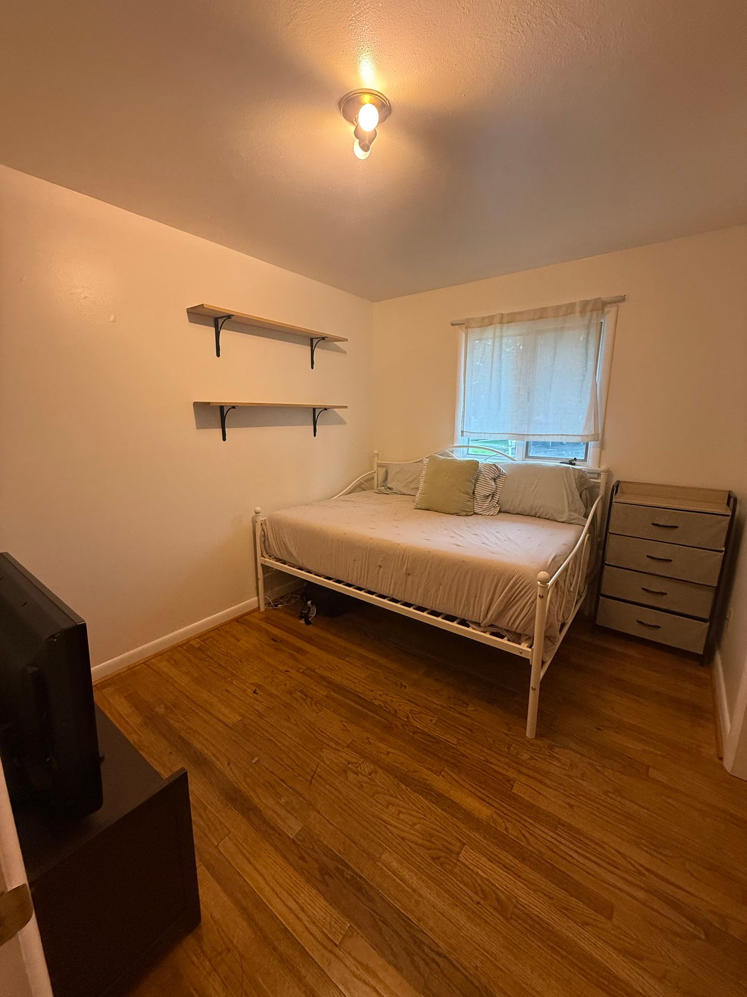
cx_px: 374
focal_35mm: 14
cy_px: 498
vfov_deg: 102.1
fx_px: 403
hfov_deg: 85.7
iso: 320
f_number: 2.2
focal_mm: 2.22
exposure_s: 1/120
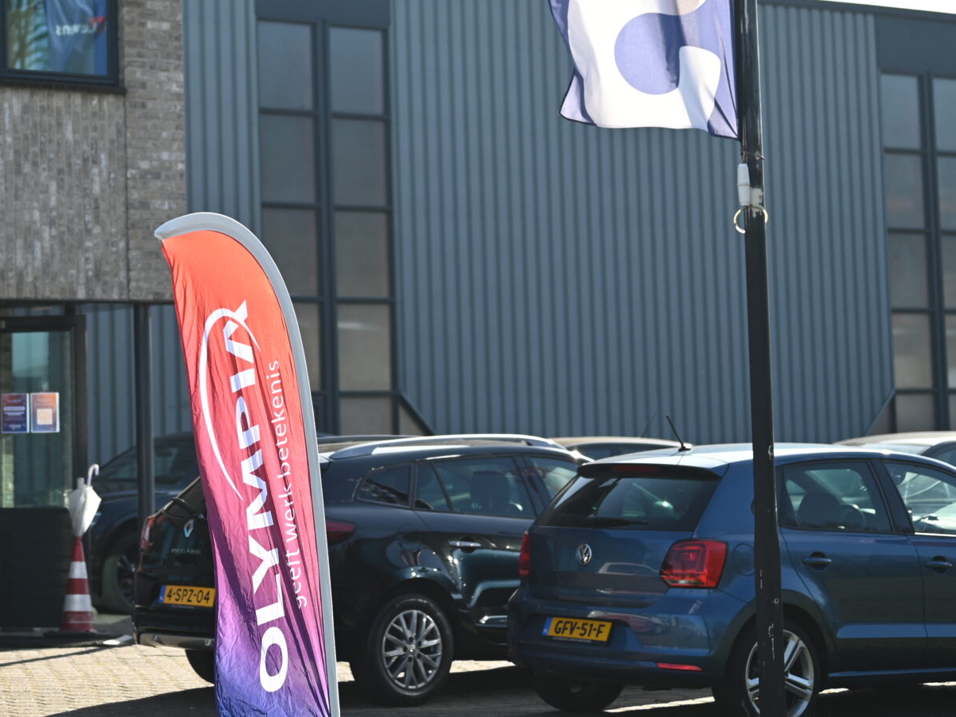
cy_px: 157
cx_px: 155
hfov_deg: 19.0
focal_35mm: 102
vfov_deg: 14.4
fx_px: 2816
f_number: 1.8
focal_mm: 50
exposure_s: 1/2500
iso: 100
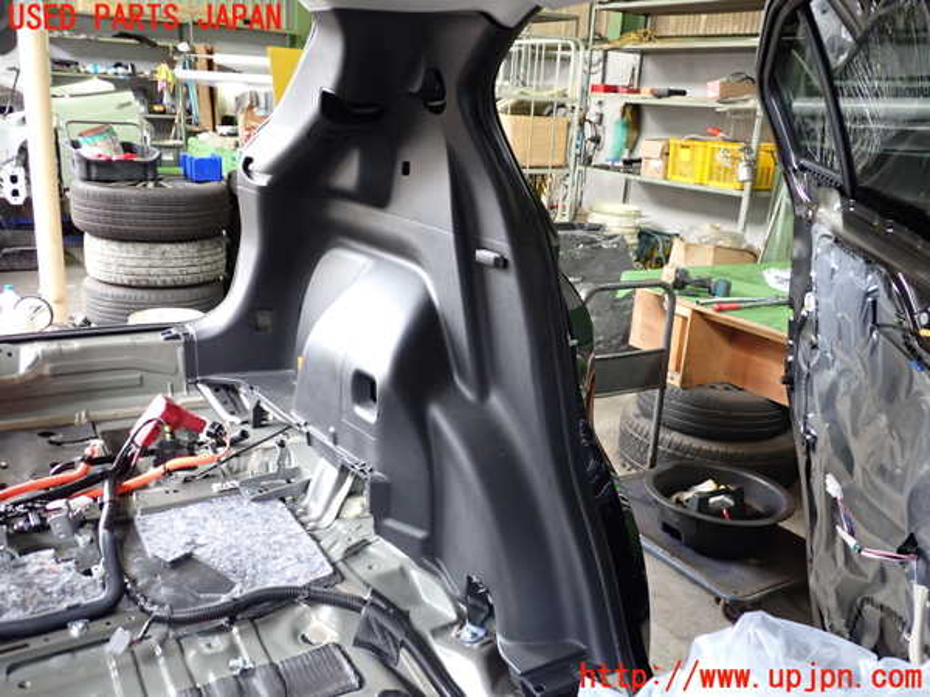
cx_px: 465
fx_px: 806
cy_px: 348
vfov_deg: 46.8
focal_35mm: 30
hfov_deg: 60.0
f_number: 2.3
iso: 250
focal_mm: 5.4
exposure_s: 1/30
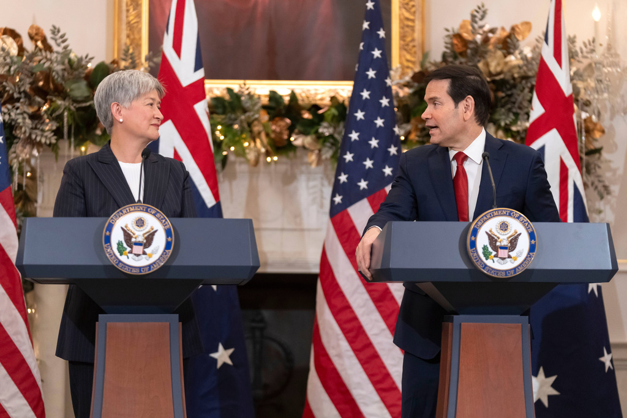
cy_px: 209
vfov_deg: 12.8
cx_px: 314
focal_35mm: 107
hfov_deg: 19.1
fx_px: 1864
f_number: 2.8
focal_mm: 107
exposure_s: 1/500
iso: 4000
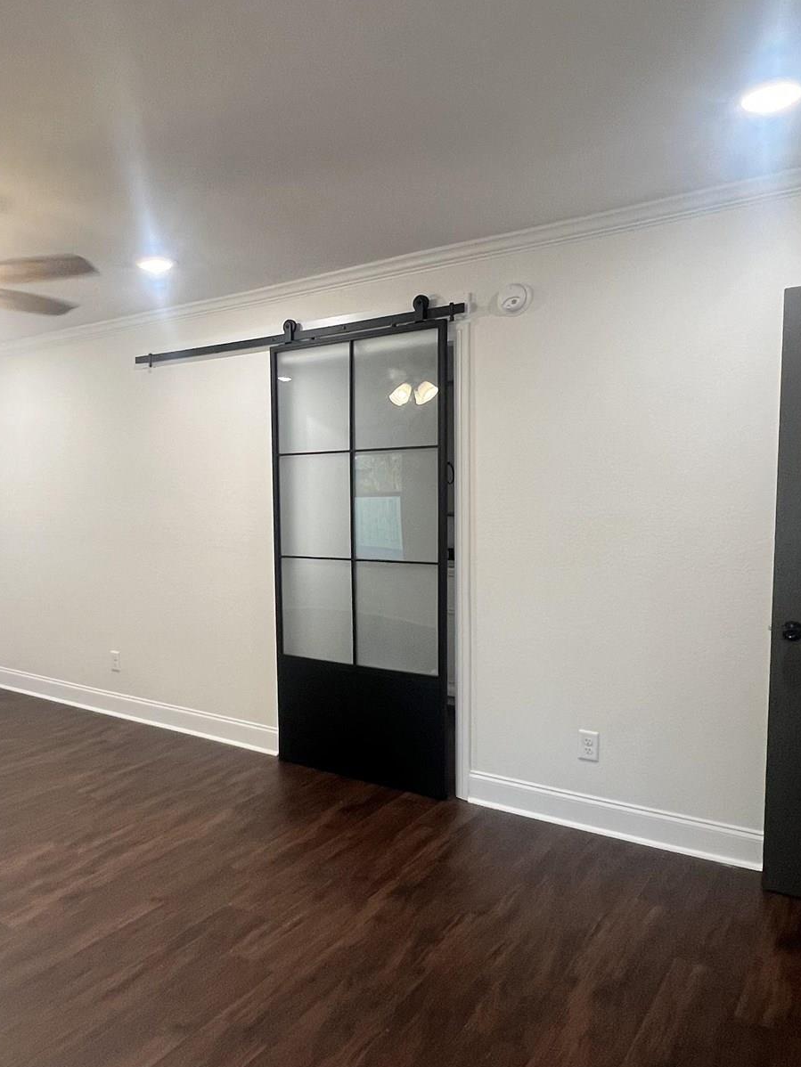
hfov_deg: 52.9
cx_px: 221
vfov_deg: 69.3
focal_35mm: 25
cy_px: 567
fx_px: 771
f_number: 1.8
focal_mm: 1.57
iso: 125
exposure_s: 1/60
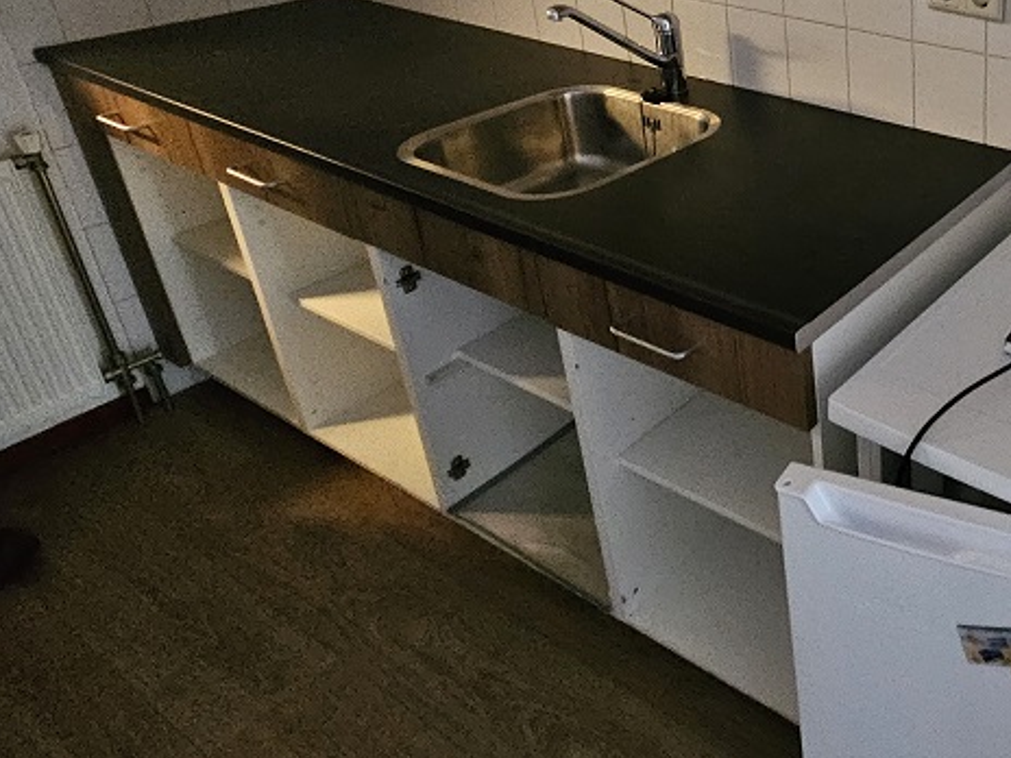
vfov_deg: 46.1
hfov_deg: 50.7
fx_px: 818
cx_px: 1020
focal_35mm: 28
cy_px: 111
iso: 1000
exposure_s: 1/25
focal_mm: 2.2
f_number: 2.2
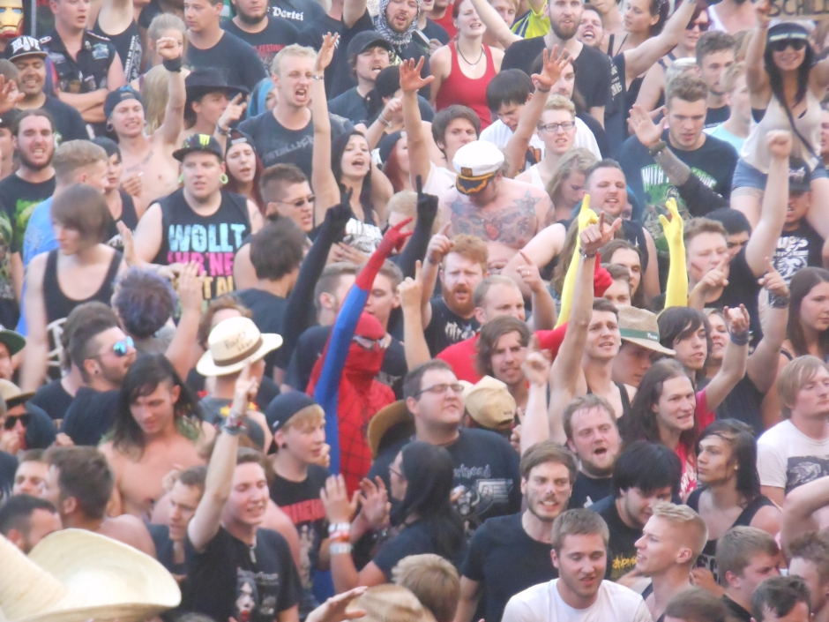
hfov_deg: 7.9
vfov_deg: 5.9
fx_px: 5987
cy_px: 311
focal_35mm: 250
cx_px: 414
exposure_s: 1/80
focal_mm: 45
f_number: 5.8
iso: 800
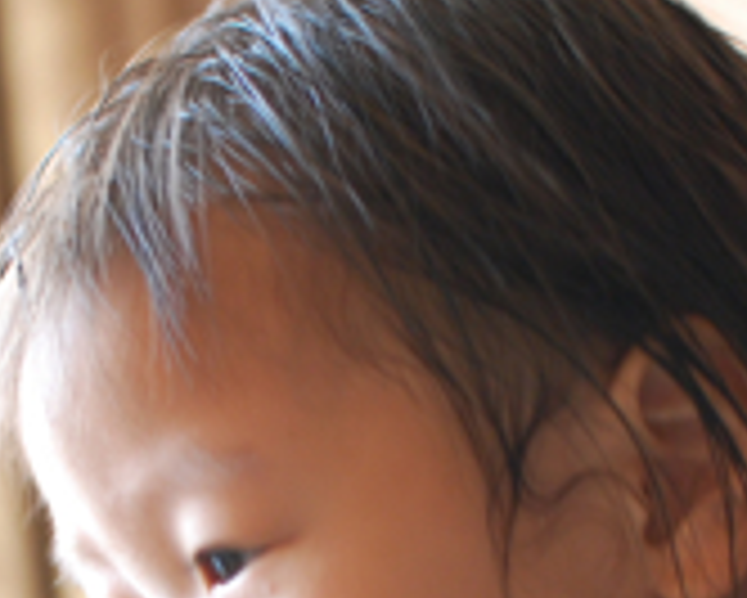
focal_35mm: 148
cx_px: 212
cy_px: 647
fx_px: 3283
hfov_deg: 12.9
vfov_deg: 10.3
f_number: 2.8
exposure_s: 1/30
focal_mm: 35
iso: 640
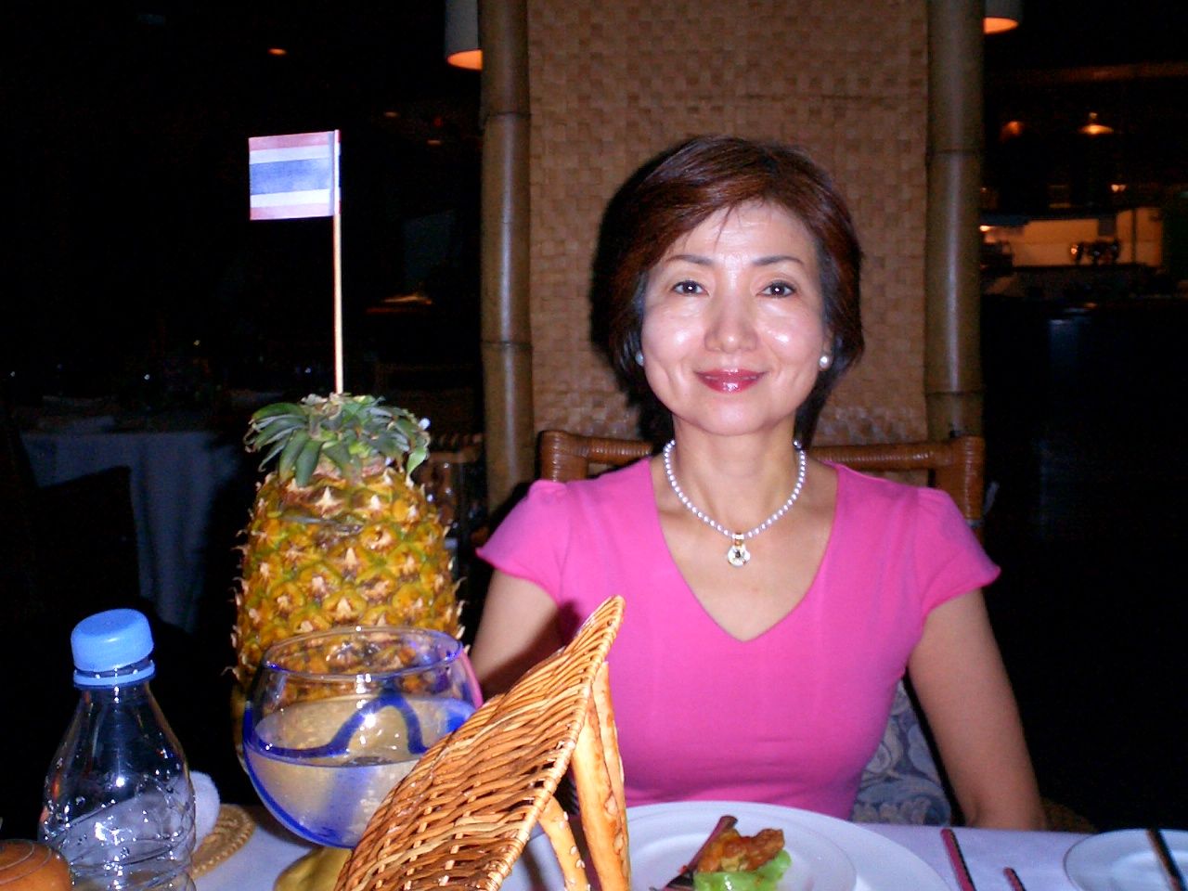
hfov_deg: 50.1
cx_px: 594
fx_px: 1270
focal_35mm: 37
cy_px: 446
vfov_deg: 38.7
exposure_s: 1/40
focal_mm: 5.6
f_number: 3.5
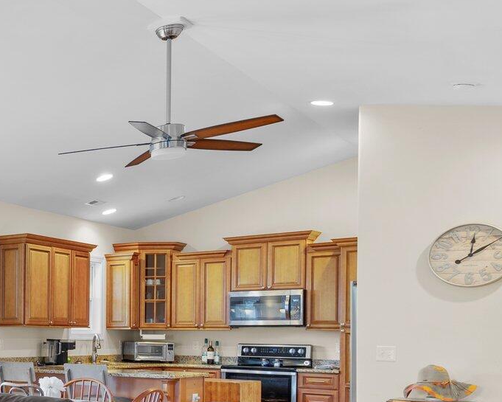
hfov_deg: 27.4
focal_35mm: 48
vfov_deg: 30.5
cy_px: 334
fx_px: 713
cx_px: -243
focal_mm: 17
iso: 100
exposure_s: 1.6
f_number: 5
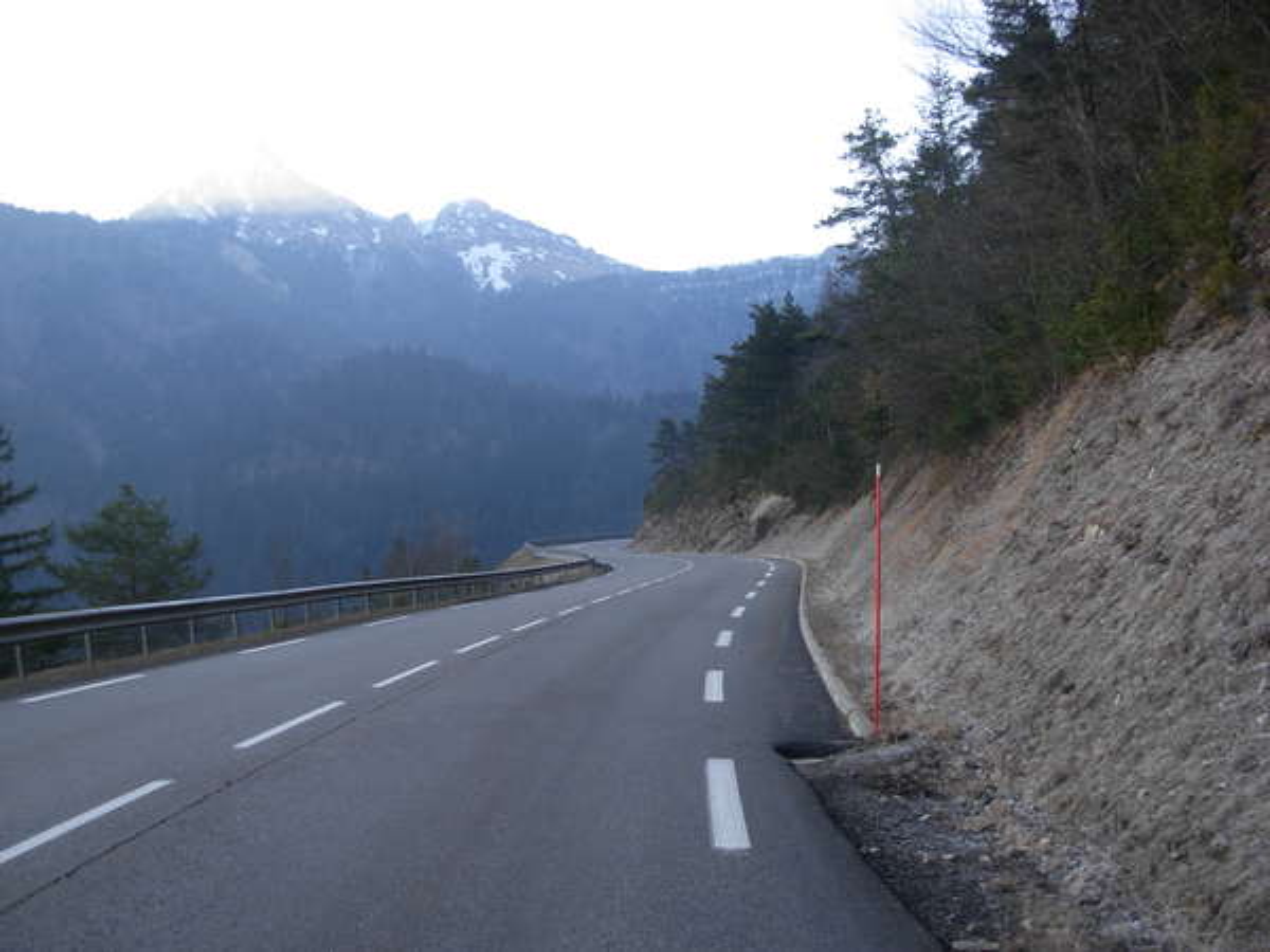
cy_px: 476
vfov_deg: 37.7
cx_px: 635
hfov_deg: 49.0
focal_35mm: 38
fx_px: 1394
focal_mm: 6.3
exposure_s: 1/181
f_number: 2.9
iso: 79
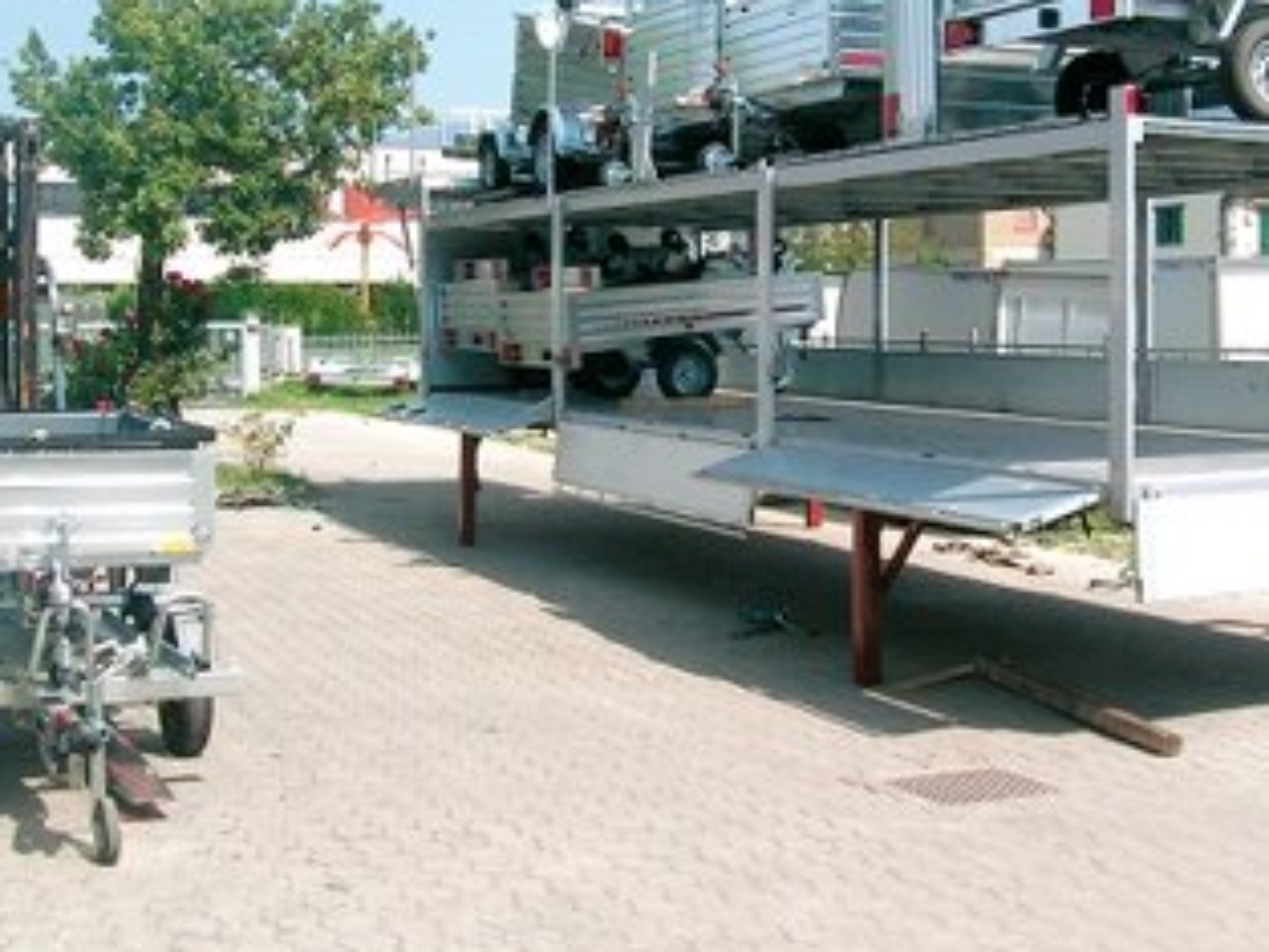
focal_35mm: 52
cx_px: 703
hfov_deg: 36.8
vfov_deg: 27.9
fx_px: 1907
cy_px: 354
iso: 50
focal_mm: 5.4
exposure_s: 1/372
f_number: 4.8
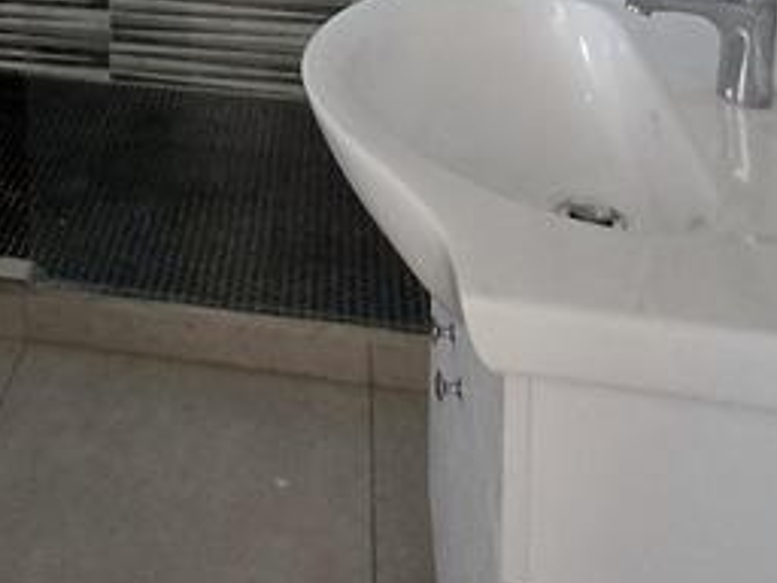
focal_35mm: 50
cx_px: 85
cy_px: -292
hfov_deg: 36.0
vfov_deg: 23.4
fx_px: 1122
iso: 160
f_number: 2.2
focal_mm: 1.64
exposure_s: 1/33.3
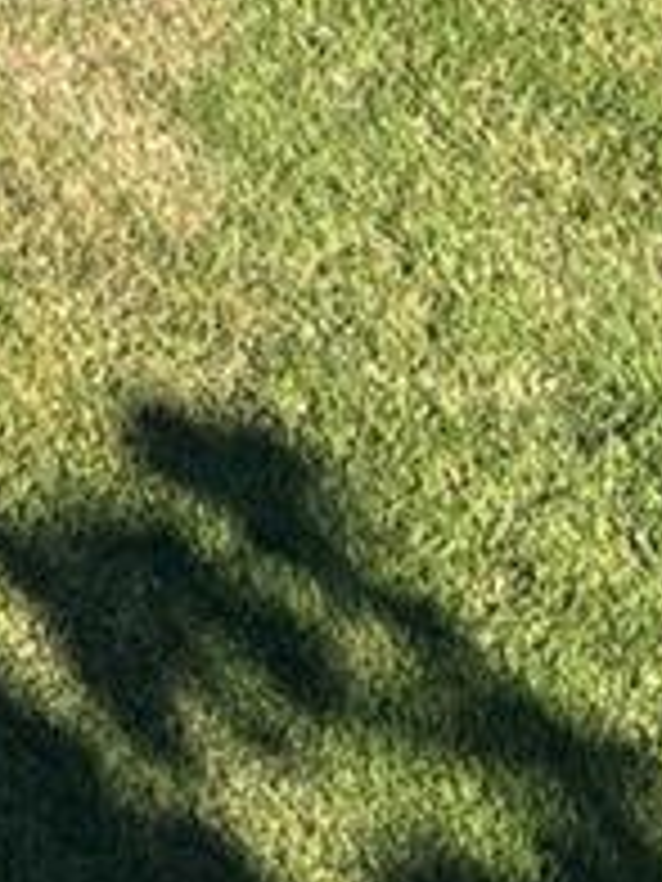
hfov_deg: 7.2
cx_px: 730
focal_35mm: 204
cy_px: -1372
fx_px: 5202
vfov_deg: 8.7
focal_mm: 5.1
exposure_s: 1/1325
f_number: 1.6
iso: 50
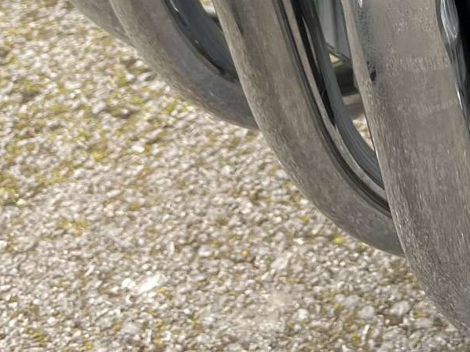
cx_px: 505
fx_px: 1181
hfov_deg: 21.5
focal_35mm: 87
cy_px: -221
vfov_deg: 15.3
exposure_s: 1/288
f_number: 1.6
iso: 32
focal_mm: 4.2
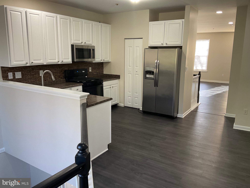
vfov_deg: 48.2
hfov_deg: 61.7
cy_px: 94
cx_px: 125
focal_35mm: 29
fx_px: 209
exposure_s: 1/60
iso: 64
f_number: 1.8
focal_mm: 3
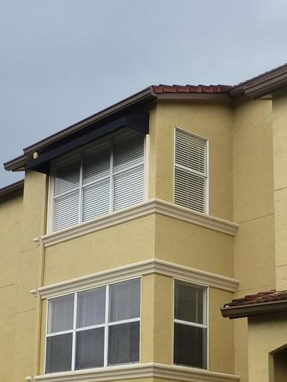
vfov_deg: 27.2
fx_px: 785
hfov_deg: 20.5
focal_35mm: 71
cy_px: 260
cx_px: 59
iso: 160
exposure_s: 1/320
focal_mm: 4.3
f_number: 4
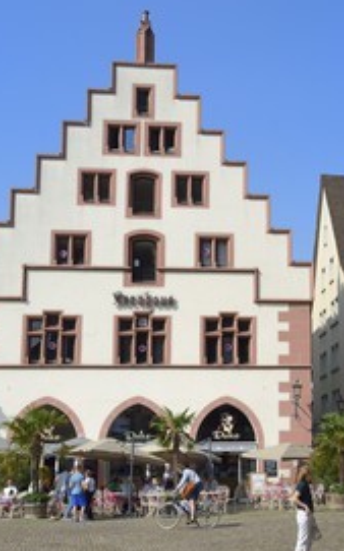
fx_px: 901
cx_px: 283
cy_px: 274
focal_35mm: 60
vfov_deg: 34.0
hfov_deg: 21.3
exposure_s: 1/250
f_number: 11
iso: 200
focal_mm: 38
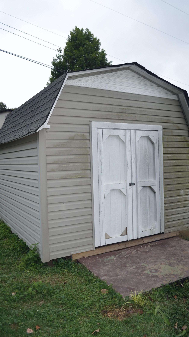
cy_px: 168
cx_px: 106
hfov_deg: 40.1
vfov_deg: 66.1
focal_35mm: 29
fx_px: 258
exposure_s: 1/160
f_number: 4
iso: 100
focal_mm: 18
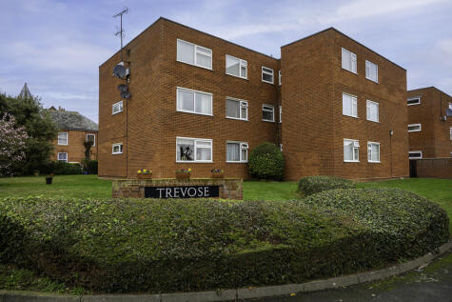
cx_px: 226
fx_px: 301
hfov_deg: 73.7
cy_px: 151
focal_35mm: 24
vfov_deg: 53.2
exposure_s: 1/100
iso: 250
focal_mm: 24
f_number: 4.5
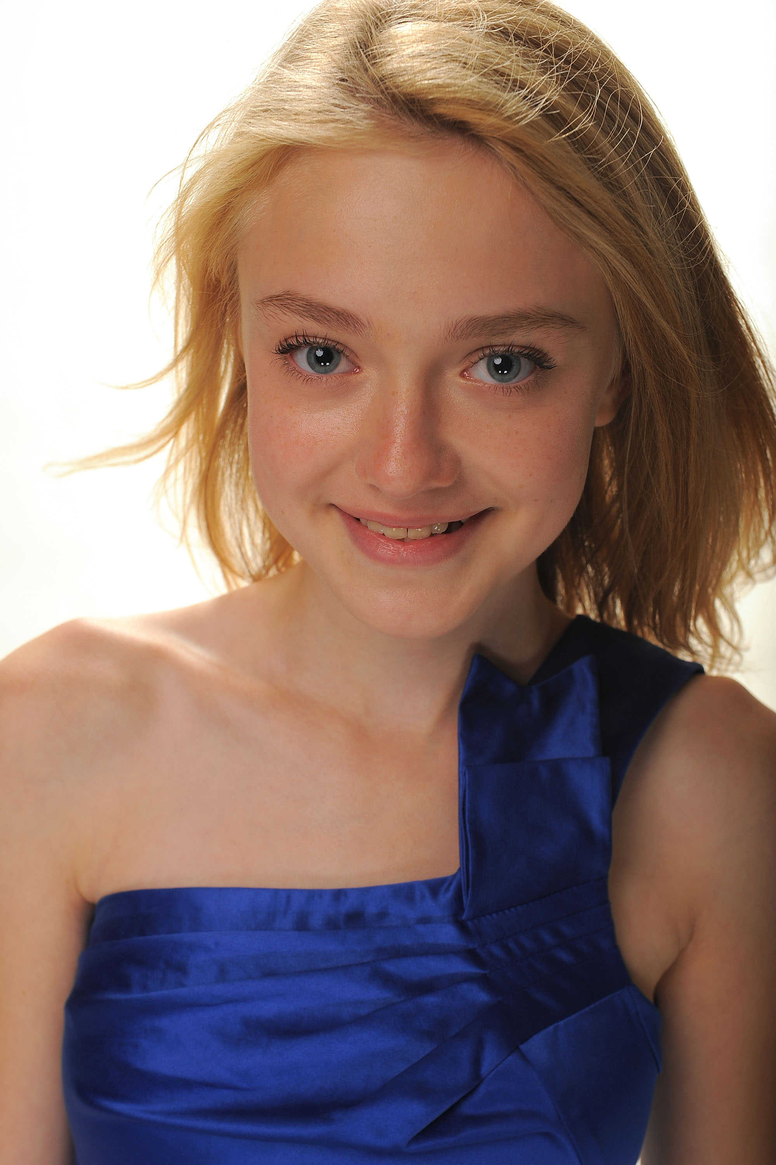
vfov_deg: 36.3
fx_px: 1780
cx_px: 388
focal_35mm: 55
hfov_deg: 24.6
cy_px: 582
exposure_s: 1/250
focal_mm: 55
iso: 200
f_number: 7.1
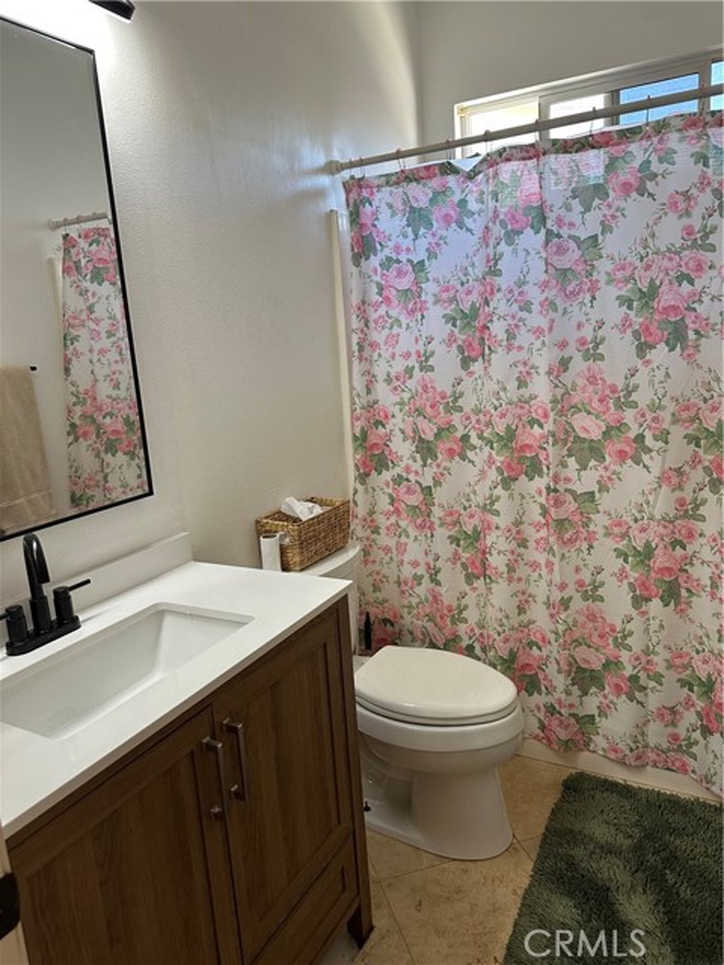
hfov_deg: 56.8
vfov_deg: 71.6
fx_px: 669
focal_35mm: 24
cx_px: 362
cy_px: 482
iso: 160
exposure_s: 1/120
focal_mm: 6.86
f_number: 1.78
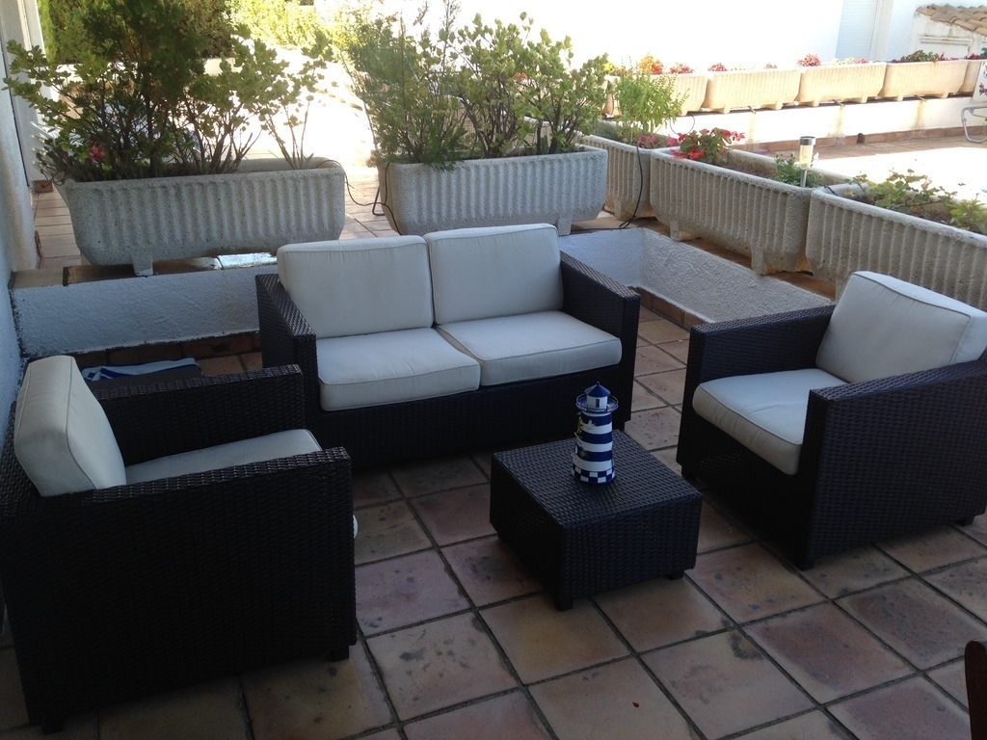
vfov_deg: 42.9
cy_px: 370
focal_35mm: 33
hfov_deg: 55.4
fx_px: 941
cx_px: 494
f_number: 2.4
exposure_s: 1/173
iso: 50
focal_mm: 4.12
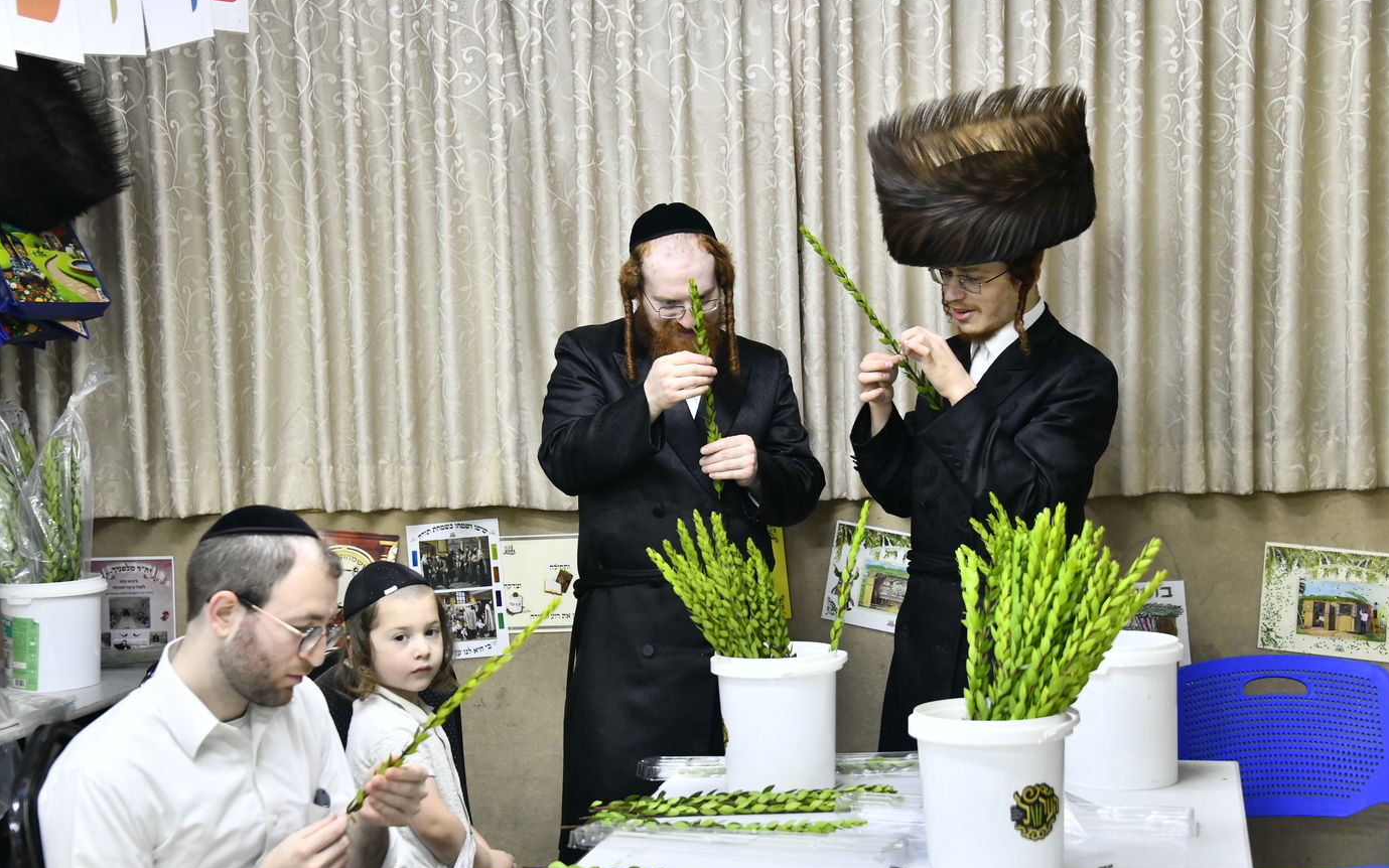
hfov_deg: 34.0
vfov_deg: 21.6
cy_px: 430
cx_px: 704
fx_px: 2271
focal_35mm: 60
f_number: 5
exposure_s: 1/100
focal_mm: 58
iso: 1600
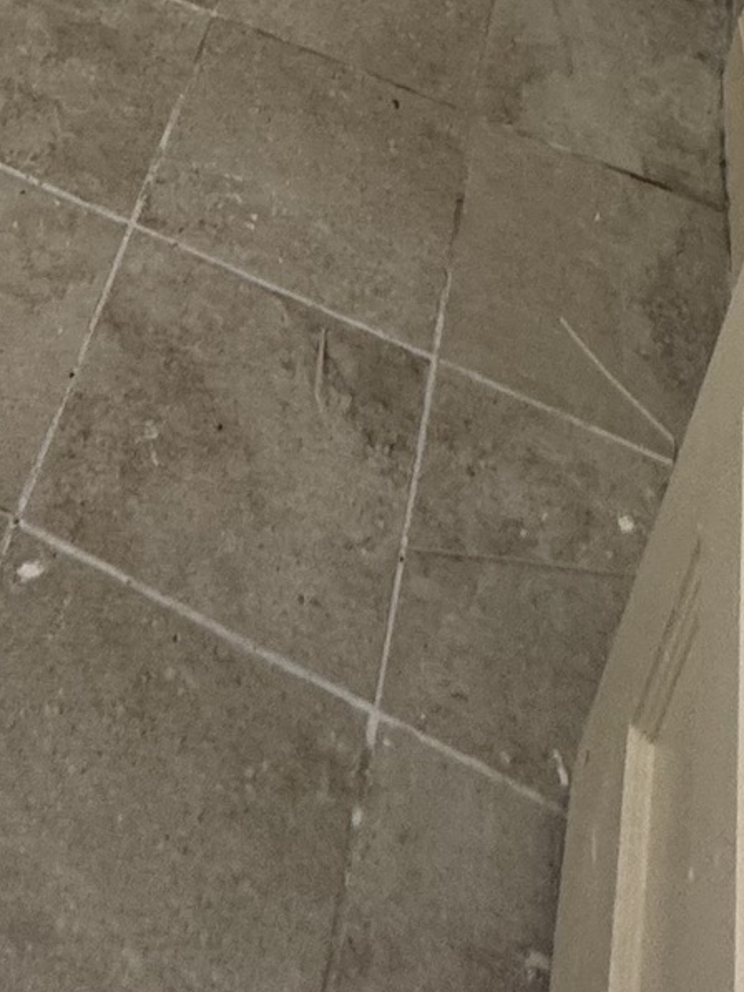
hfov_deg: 25.7
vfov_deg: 23.4
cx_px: -2
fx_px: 1547
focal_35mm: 54
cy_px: -685
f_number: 2.2
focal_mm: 2.22
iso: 160
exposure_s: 1/60
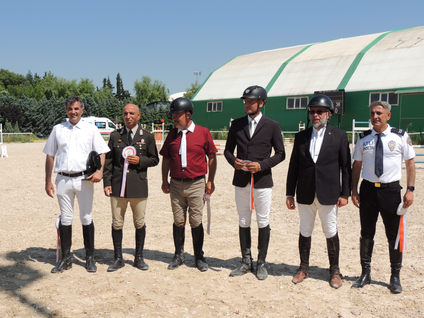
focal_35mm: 43
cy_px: 159
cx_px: 212
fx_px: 527
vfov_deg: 33.6
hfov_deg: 43.9
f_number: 3.8
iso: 100
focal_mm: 7.6
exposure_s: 1/1250
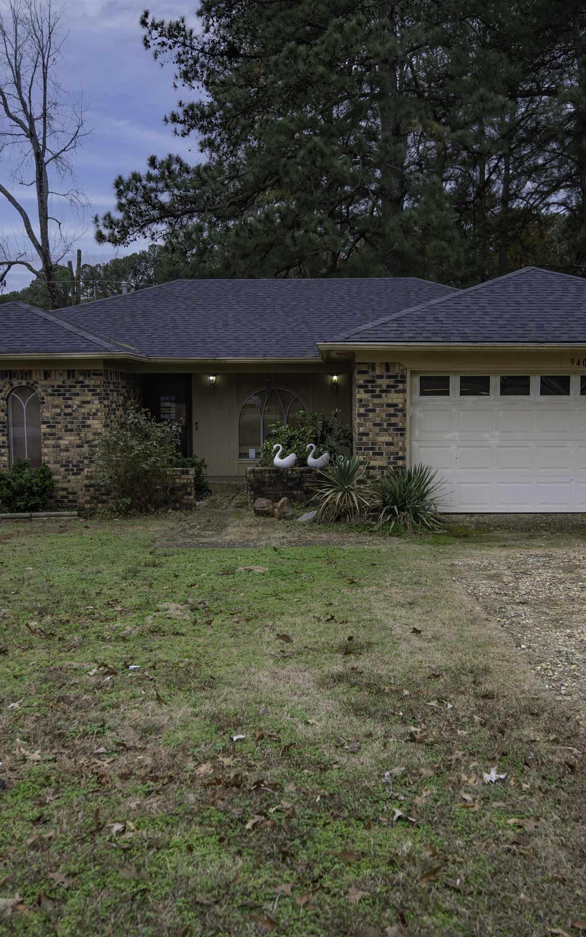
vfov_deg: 60.0
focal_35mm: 32
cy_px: 474
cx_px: 332
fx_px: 812
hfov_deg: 39.6
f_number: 4
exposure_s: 1/4000
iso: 400
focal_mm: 20.5
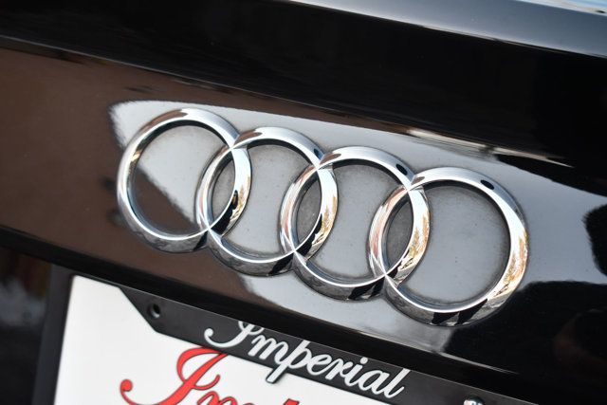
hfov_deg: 31.9
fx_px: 1062
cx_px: 304
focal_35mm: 63
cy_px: 202
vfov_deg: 21.6
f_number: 5.6
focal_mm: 42
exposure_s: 1/250
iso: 400
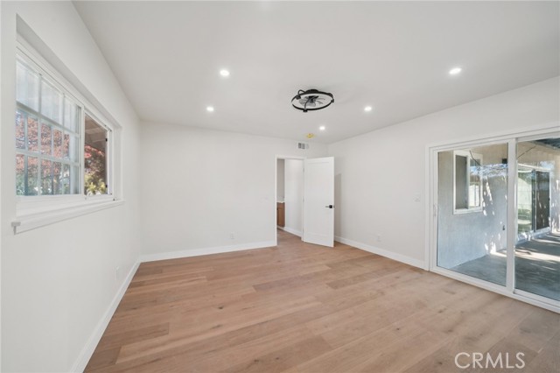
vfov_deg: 85.4
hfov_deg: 108.4
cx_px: 280
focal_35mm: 13
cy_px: 186
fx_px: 202
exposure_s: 1/25
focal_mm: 13
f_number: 8
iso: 400
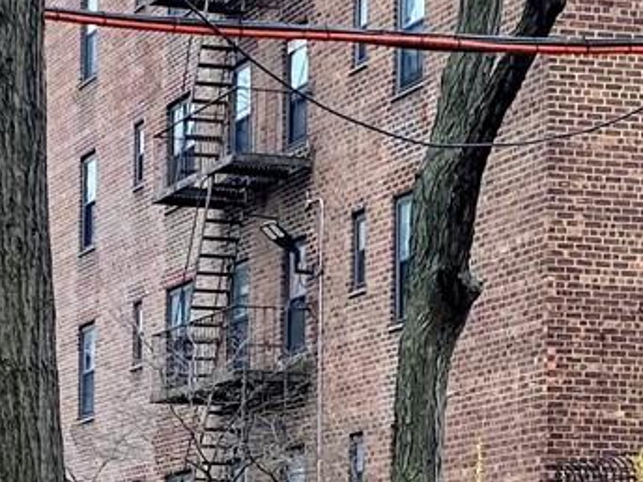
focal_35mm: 155
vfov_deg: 9.4
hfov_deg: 12.7
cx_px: 196
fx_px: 2879
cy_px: 669
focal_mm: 4.25
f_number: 1.8
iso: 32
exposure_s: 1/135
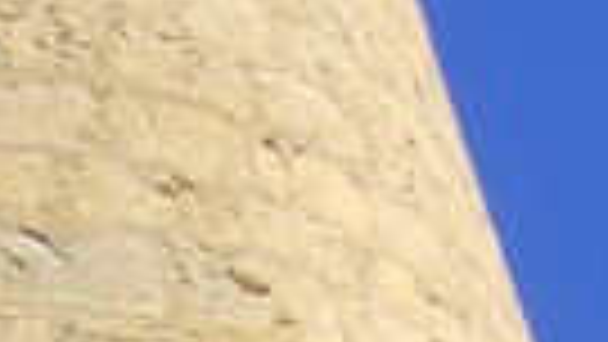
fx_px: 4192
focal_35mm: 260
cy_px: 1508
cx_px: -1626
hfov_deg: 6.9
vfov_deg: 4.2
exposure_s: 1/160
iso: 100
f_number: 11
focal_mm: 14
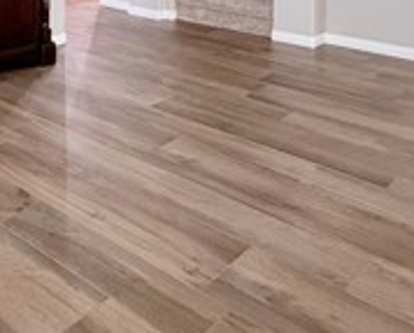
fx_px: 601
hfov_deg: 37.1
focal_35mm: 49
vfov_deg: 26.2
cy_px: -102
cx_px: 107
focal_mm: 2.22
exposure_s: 1/60
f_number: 2.2
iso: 400
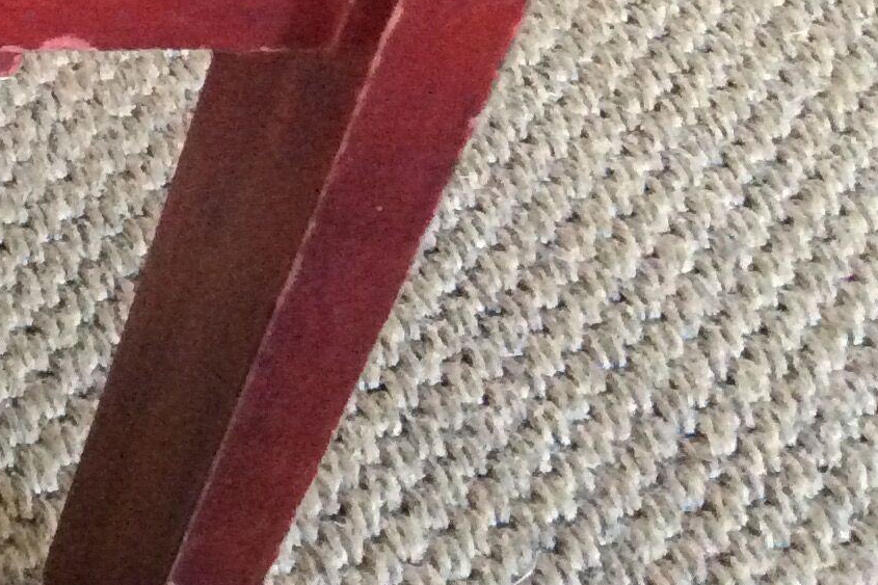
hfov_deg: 18.1
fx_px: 2487
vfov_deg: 13.3
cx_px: -393
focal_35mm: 102
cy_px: 110
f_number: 2.4
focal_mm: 3.3
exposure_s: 1/17
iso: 400
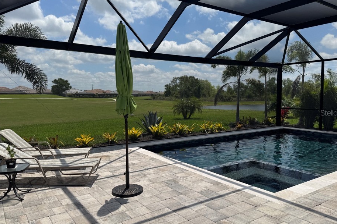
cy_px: 113
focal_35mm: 28
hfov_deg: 65.5
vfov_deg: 46.4
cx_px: 166
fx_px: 262
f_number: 1.78
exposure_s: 1/4310
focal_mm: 6.76
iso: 80
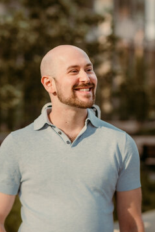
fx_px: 918
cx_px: 44
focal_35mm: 142
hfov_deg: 9.6
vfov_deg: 14.4
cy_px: 92
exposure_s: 1/640
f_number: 2.8
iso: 100
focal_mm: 85
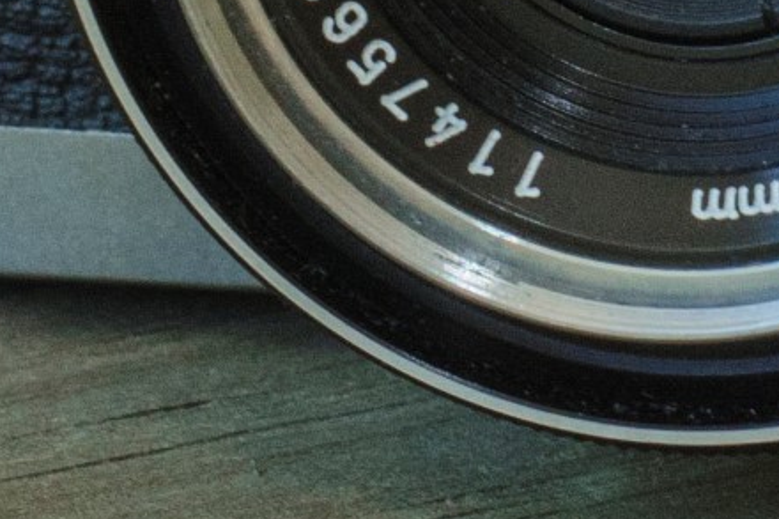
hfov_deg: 2.4
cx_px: 742
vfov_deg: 1.6
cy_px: -672
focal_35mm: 868
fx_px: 18783
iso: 800
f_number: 8
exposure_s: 1/125
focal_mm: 85
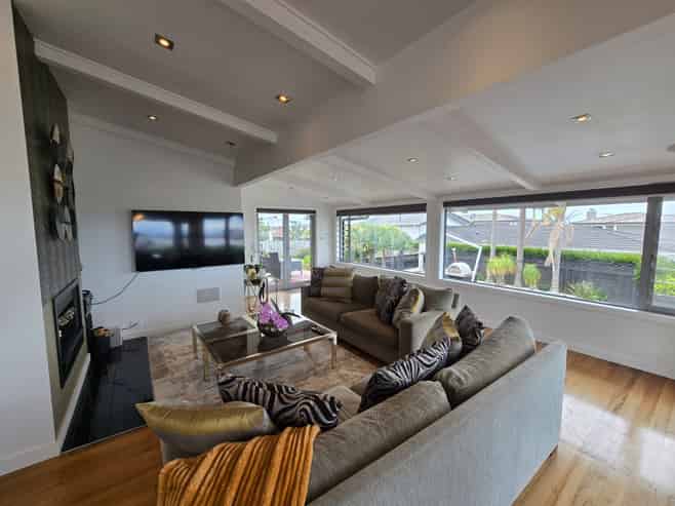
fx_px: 253
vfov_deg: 89.9
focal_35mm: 13
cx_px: 338
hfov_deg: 106.2
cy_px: 253
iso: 50
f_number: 2.2
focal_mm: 2.2
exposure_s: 1/167
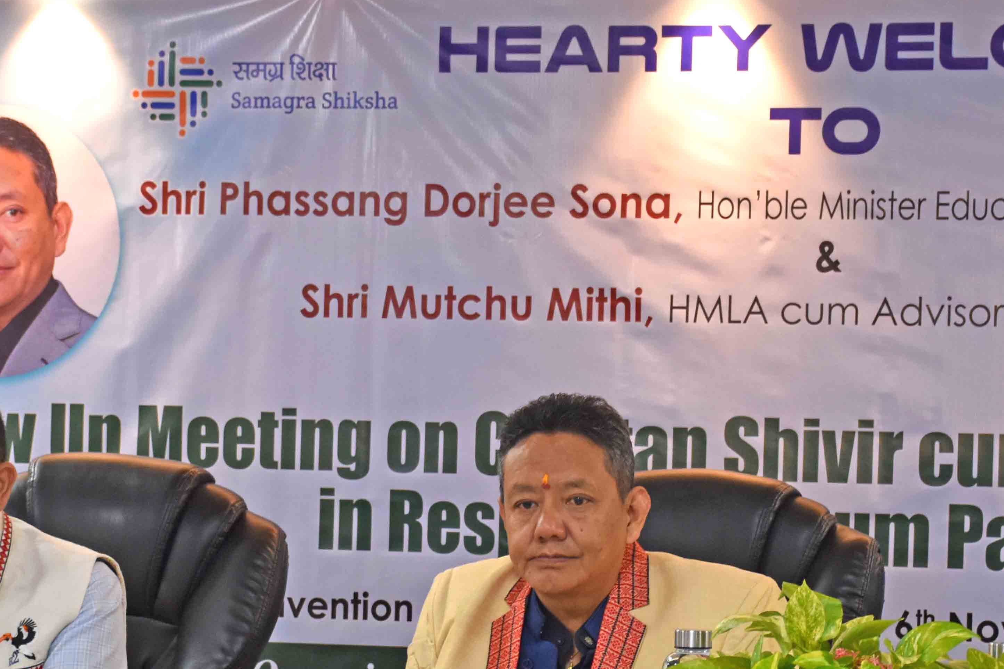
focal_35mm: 131
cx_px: 710
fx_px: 3654
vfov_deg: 10.5
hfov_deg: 15.6
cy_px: 488
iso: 1000
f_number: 4.5
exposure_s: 1/60
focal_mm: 42
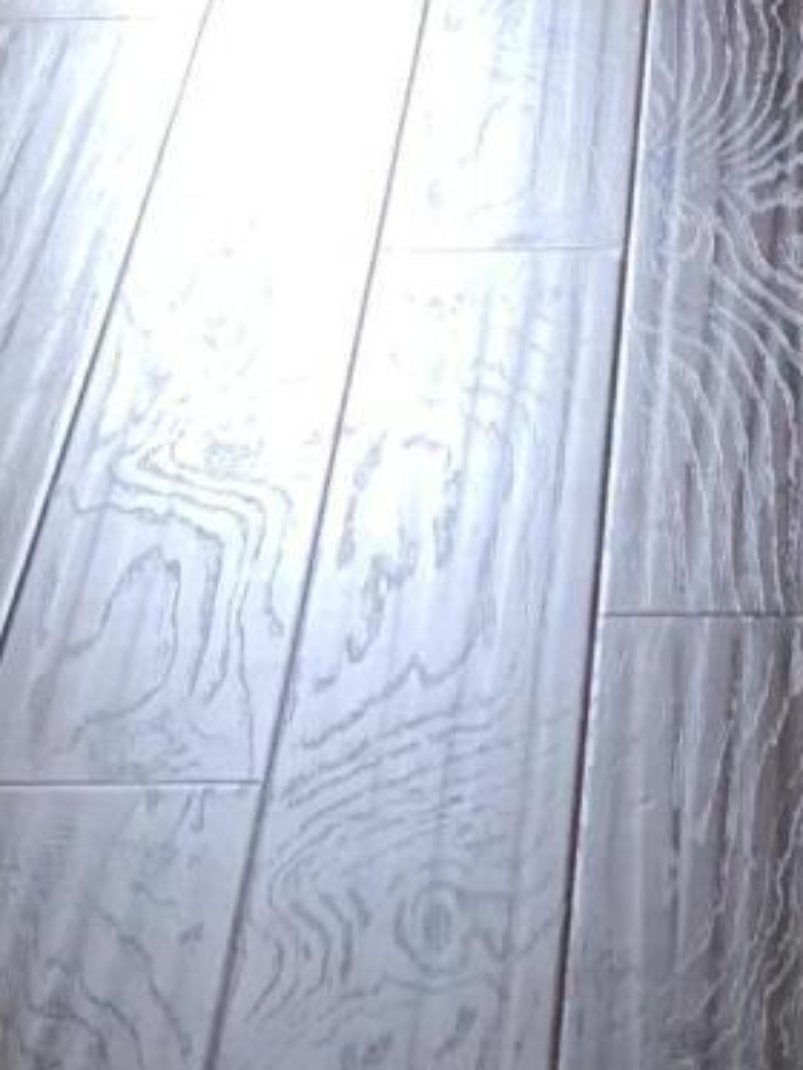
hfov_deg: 9.9
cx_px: 680
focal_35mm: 150
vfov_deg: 12.5
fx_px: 4637
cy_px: -542
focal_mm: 3.99
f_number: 1.8
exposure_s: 1/30
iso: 20
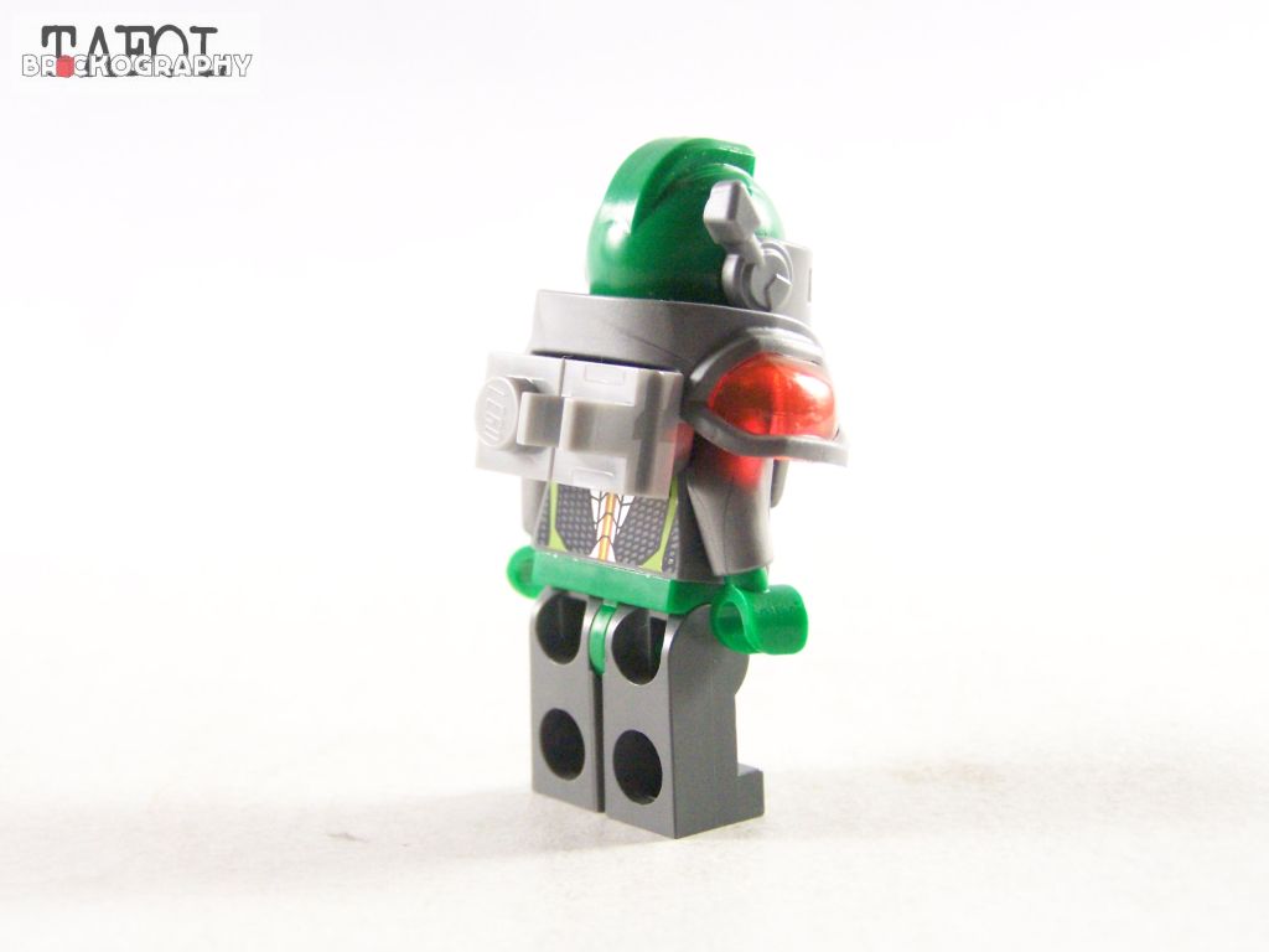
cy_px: 476
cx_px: 634
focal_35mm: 69
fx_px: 2529
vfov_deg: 21.3
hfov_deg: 28.2
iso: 400
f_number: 3.2
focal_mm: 11.5
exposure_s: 1/60
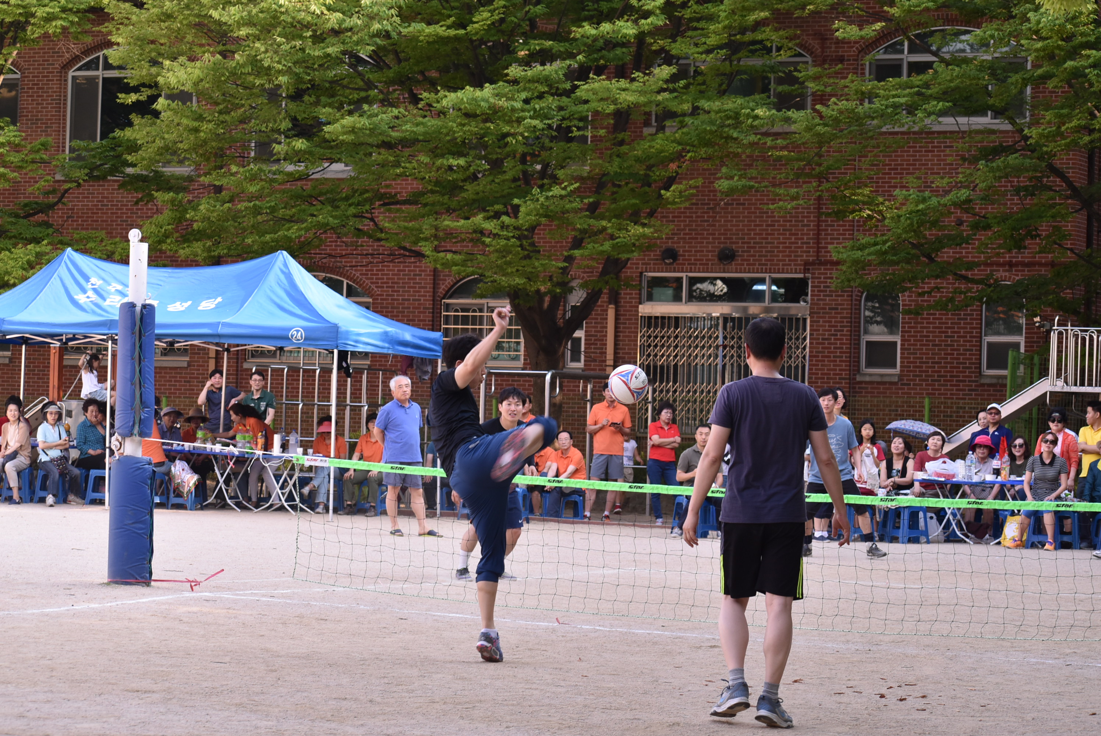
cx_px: 550
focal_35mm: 105
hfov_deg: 19.4
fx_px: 3214
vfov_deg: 13.1
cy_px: 368
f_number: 7.1
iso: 400
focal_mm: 70
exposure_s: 1/200
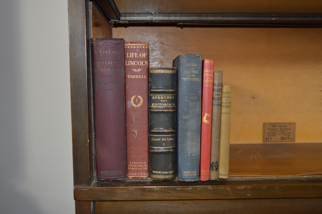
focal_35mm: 33
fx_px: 295
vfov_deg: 39.9
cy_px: 107
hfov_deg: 57.3
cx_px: 161
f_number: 4
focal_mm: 22
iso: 400
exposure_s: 1/60
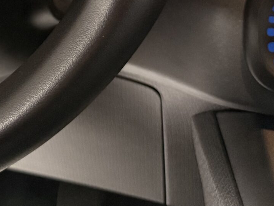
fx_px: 681
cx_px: -130
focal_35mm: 86
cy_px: -145
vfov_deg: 15.2
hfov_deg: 19.9
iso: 800
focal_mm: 6.76
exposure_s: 1/33
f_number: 1.78
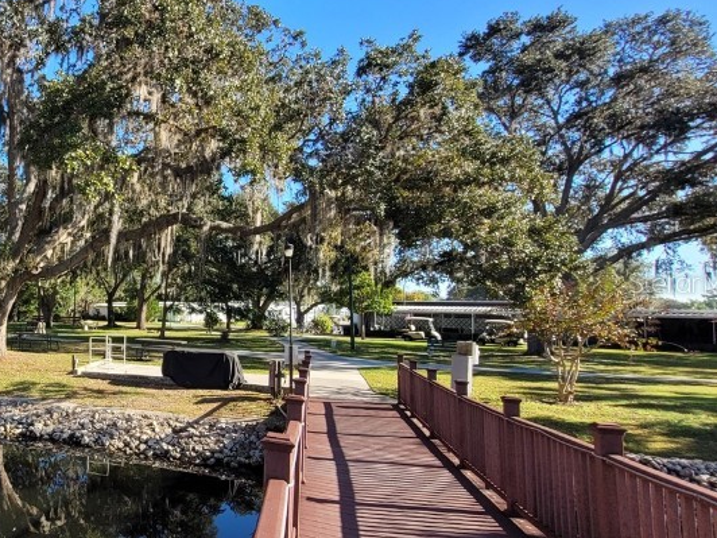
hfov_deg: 58.8
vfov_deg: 54.9
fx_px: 518
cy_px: 282
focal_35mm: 25
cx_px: 66
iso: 40
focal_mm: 1.74
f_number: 2.2
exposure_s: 1/643
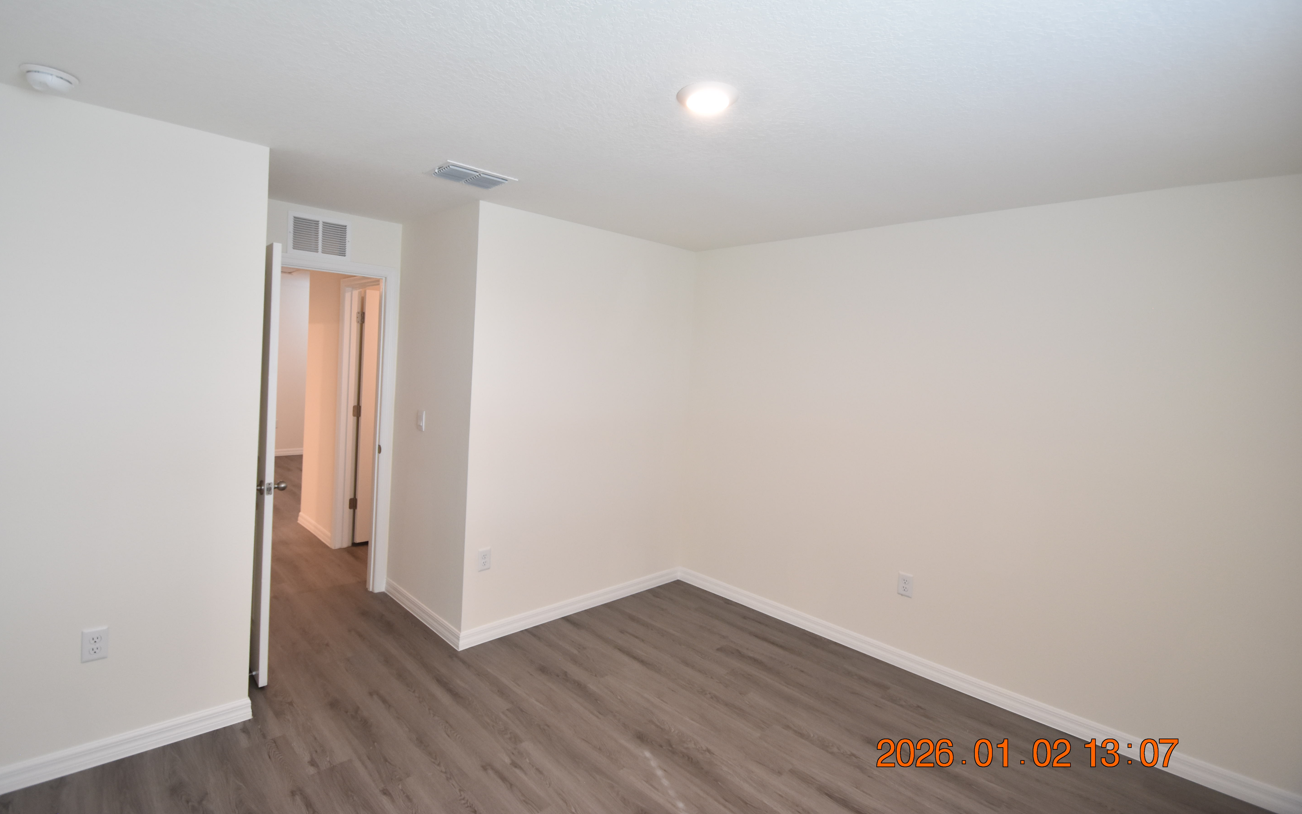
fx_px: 568
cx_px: 626
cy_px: 367
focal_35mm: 16
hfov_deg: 97.8
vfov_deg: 71.1
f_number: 3.5
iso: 800
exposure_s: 1/60
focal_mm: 10
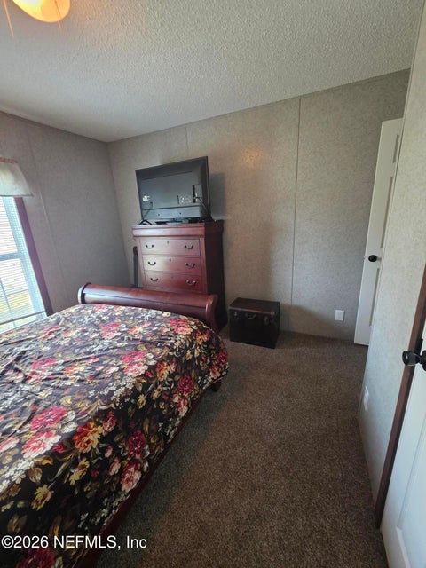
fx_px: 213
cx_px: 213
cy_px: 284
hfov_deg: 89.9
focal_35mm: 13
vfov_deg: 106.2
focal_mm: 2.2
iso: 400
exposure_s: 1/60
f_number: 1.9
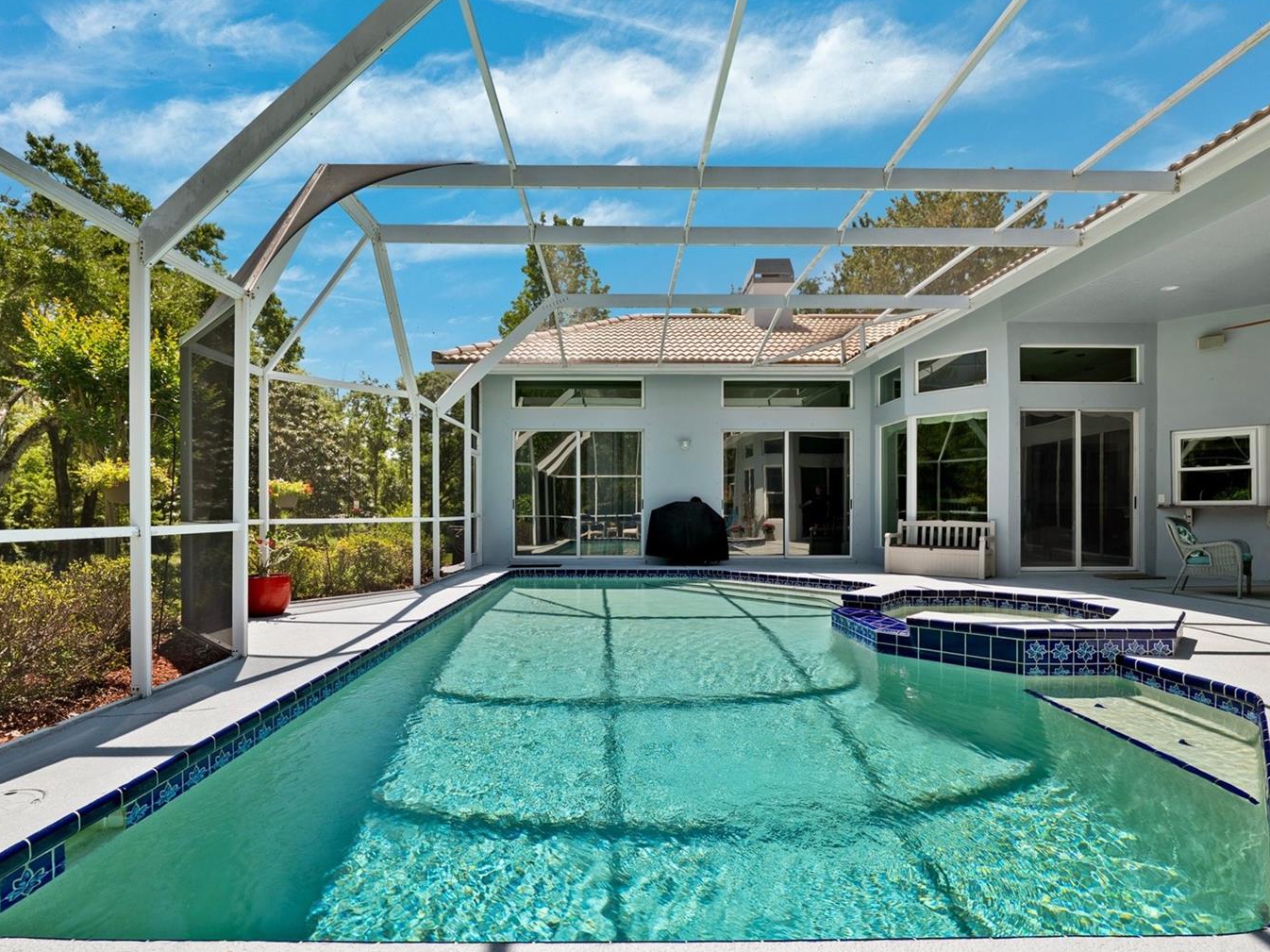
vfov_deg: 78.0
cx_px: 613
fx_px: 587
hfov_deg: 94.5
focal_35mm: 16
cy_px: 497
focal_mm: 14
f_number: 8
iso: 100
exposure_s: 1/60
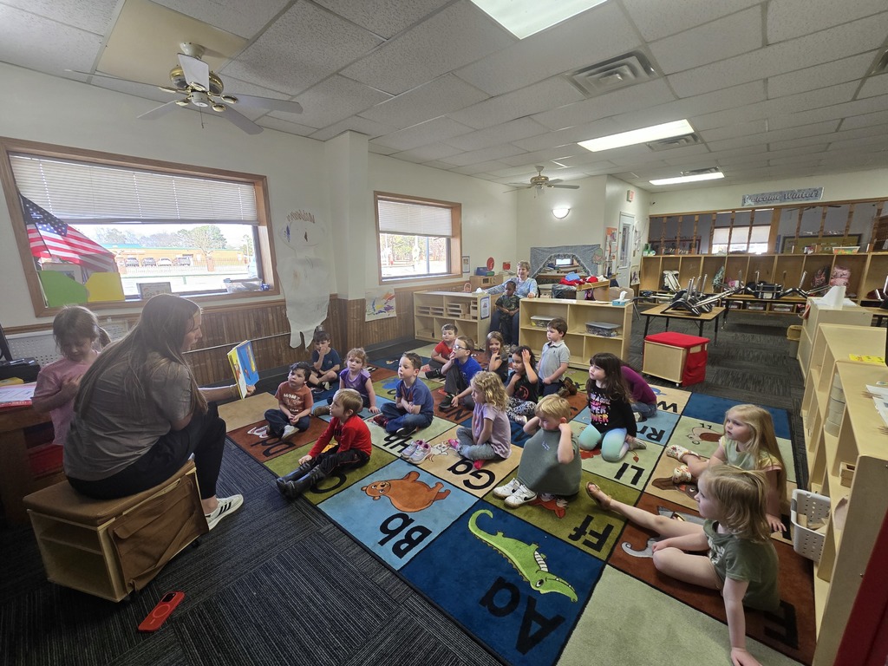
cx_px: 444
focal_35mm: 13
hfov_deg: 106.2
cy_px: 333
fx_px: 333
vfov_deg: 89.9
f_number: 2.2
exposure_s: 1/60
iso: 125
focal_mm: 2.2
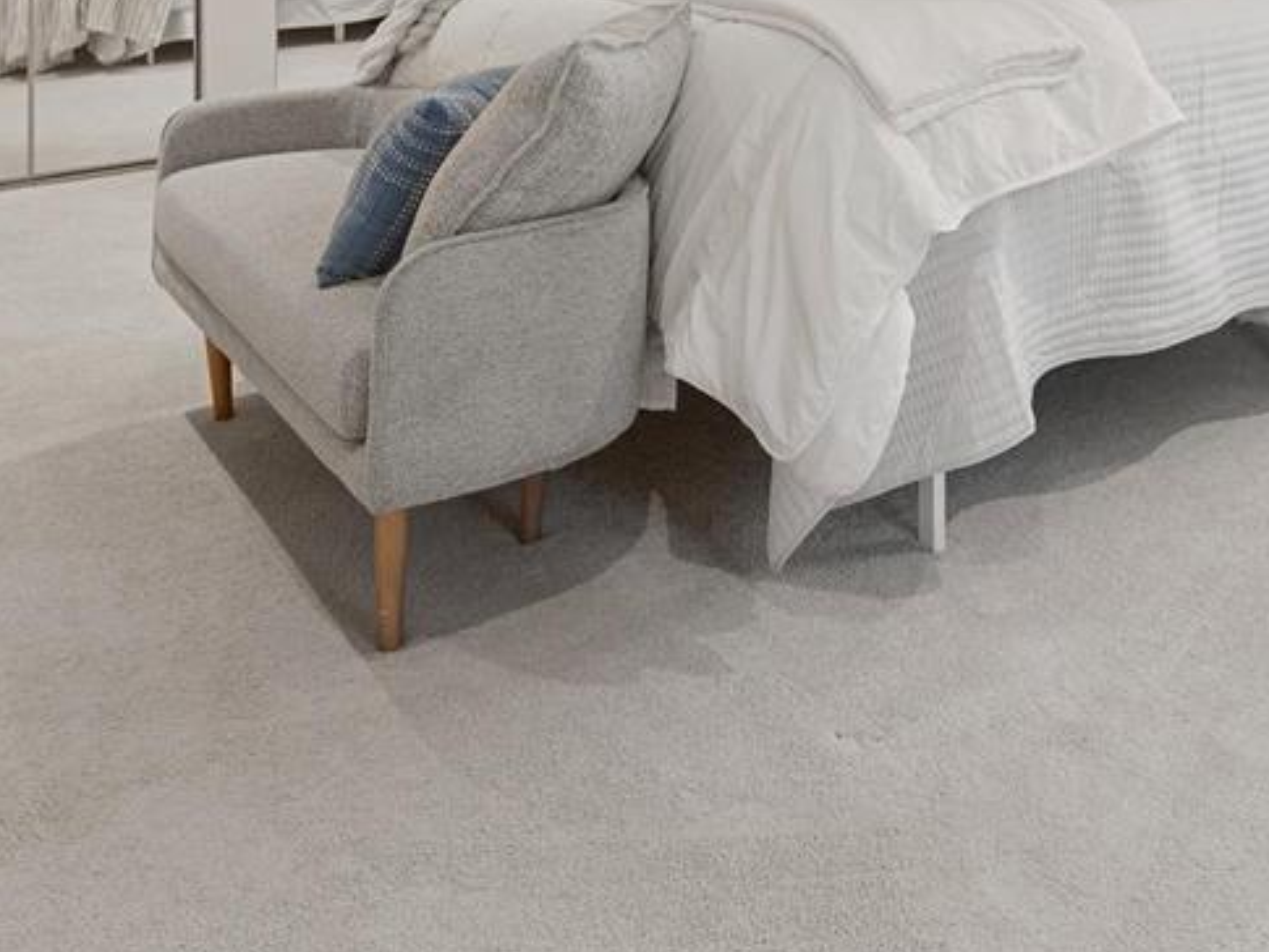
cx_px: 981
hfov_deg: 44.9
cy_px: -17
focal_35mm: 40
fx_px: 1467
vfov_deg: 32.8
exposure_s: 1/3
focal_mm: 14
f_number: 4
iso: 100
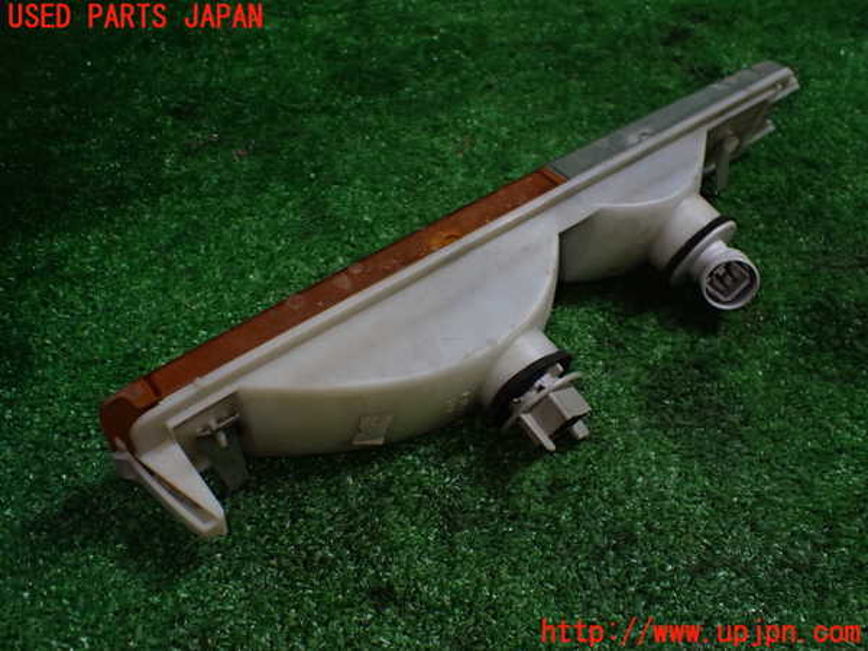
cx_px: 434
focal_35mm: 30
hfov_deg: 60.0
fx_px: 752
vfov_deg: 46.8
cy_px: 326
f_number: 2.3
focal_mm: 5.4
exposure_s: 1/125
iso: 320
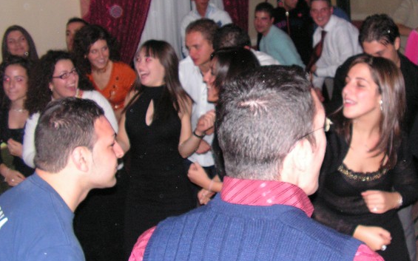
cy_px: 96
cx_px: 284
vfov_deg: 23.9
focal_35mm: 54
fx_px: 615
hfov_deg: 37.1
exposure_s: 1/40
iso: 200
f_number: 3.2
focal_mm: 6
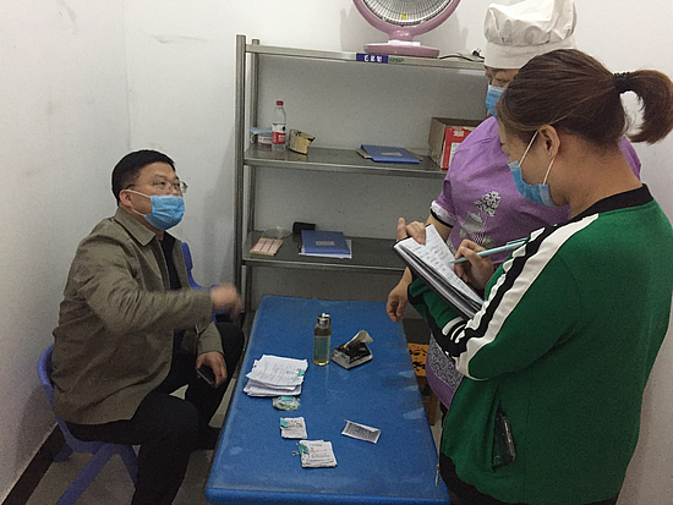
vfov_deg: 48.3
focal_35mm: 29
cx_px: 336
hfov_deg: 61.6
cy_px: 252
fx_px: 564
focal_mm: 4.15
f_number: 2.2
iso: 320
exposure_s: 1/17
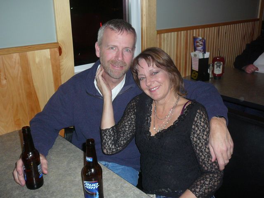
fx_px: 267
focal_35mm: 35
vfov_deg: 40.7
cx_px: 132
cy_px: 99
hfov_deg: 52.6
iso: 125
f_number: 2.8
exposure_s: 1/8
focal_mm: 5.2
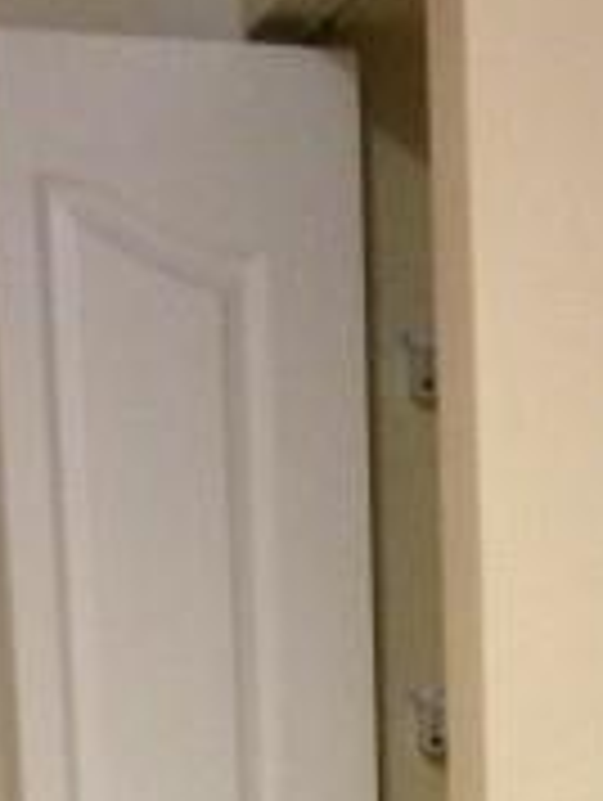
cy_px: 1620
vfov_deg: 13.1
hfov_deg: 11.3
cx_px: 572
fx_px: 3012
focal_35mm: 130
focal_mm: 4.15
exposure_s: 1/17
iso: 320
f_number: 2.2
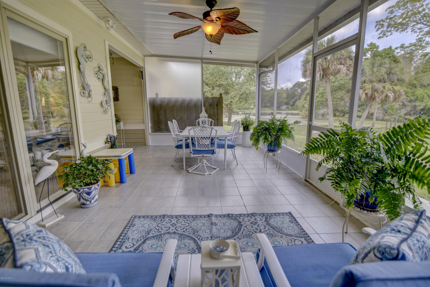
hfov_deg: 96.7
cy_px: 144
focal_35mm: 16
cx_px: 215
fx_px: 191
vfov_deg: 73.8
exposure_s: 1/50
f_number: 3.5
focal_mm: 16
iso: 64
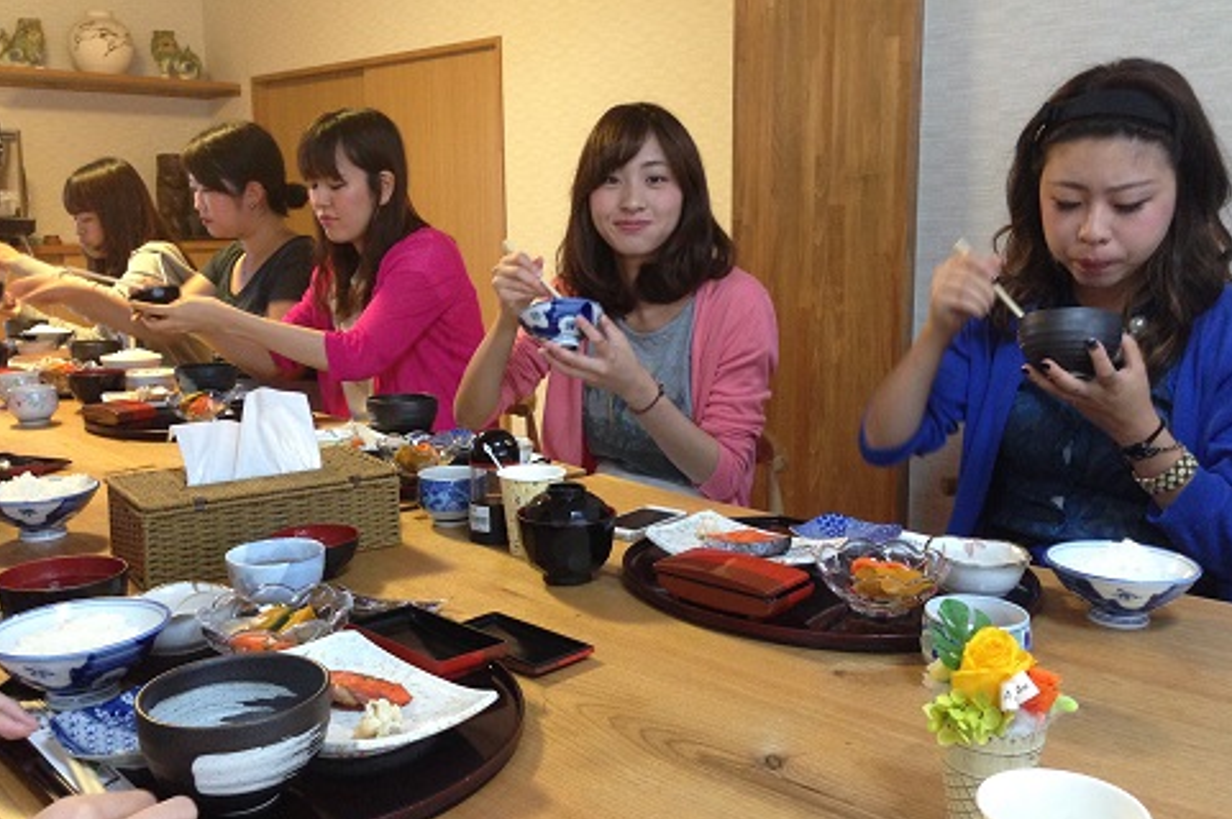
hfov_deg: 54.5
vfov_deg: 37.8
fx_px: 1197
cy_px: 410
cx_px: 612
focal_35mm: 35
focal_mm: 4.12
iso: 200
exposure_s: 1/20
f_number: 2.4
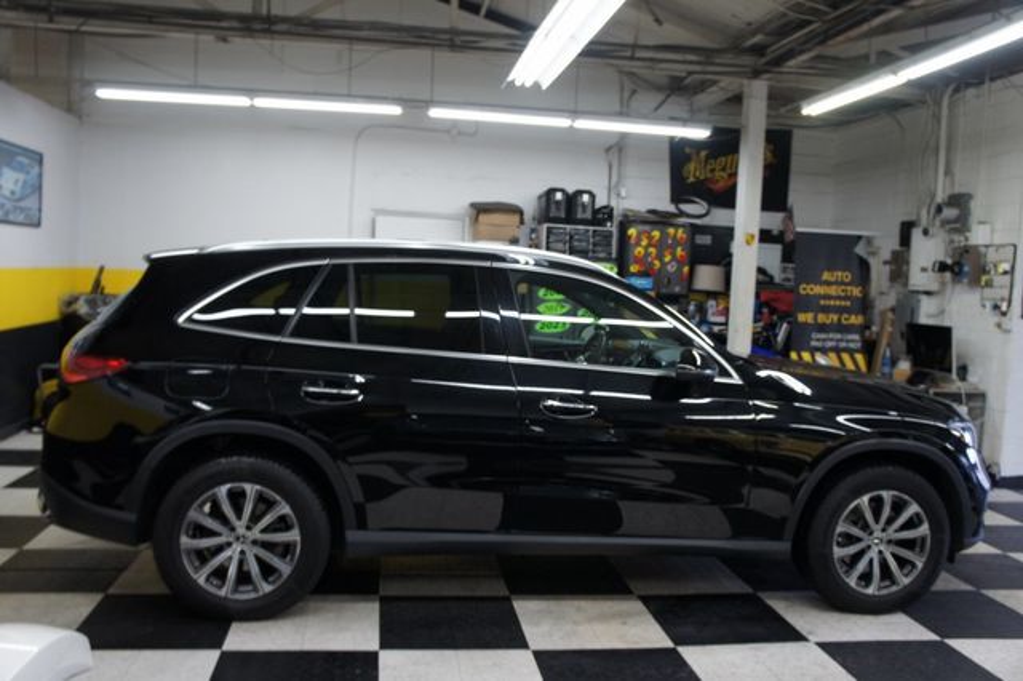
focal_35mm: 30
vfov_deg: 43.6
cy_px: 340
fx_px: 852
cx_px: 512
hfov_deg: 62.0
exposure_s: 1/30
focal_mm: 20
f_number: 4
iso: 250
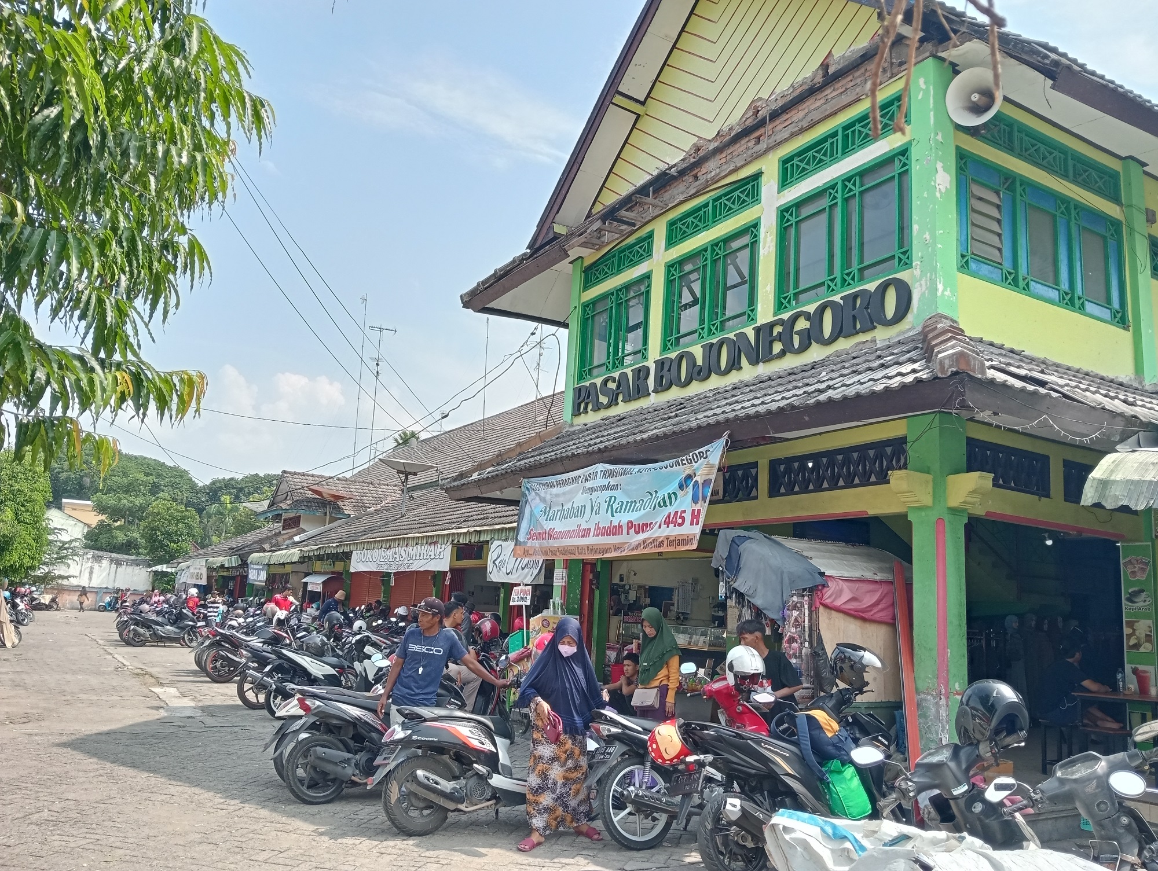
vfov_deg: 49.8
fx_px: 938
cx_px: 579
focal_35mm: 28
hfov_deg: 63.4
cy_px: 436
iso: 102
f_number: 1.8
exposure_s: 1/2674
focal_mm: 3.98
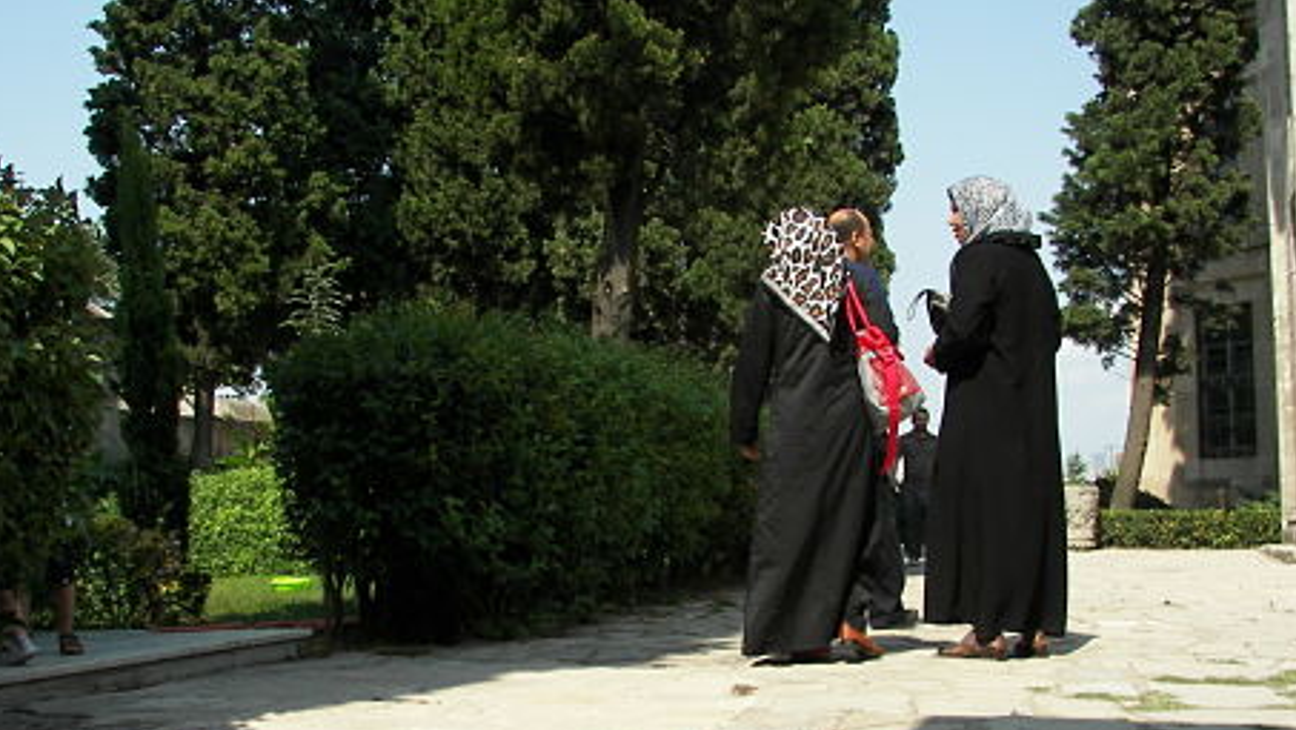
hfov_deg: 39.8
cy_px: 455
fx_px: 1787
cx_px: 564
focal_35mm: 52
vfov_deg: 23.0
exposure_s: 1/800
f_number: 2.8
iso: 50
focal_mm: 6
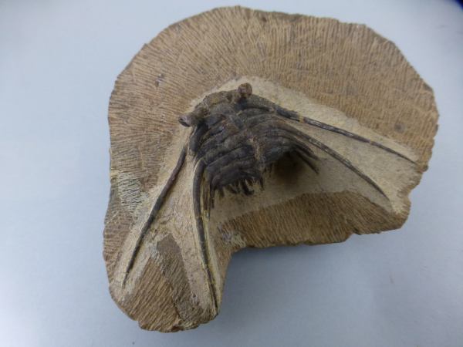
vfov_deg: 56.8
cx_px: 232
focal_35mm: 24
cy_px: 174
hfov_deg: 71.6
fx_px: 321
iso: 320
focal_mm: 4.3
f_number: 3.3
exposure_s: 1/60
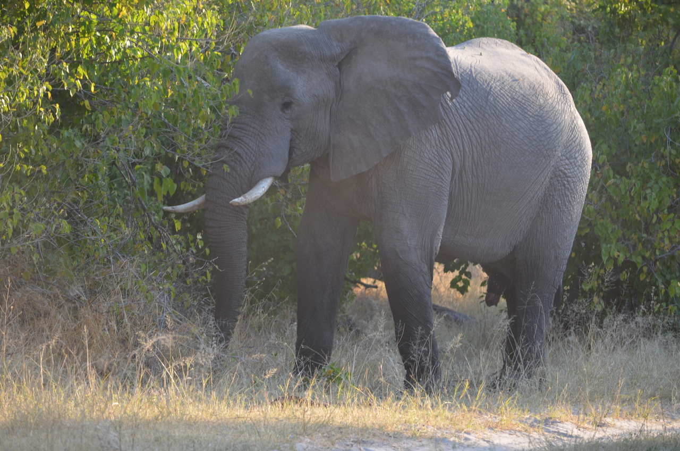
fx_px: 4242
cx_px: 340
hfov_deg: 9.2
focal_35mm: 225
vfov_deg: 6.1
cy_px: 226
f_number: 4.8
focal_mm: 150
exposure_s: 1/320
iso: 400
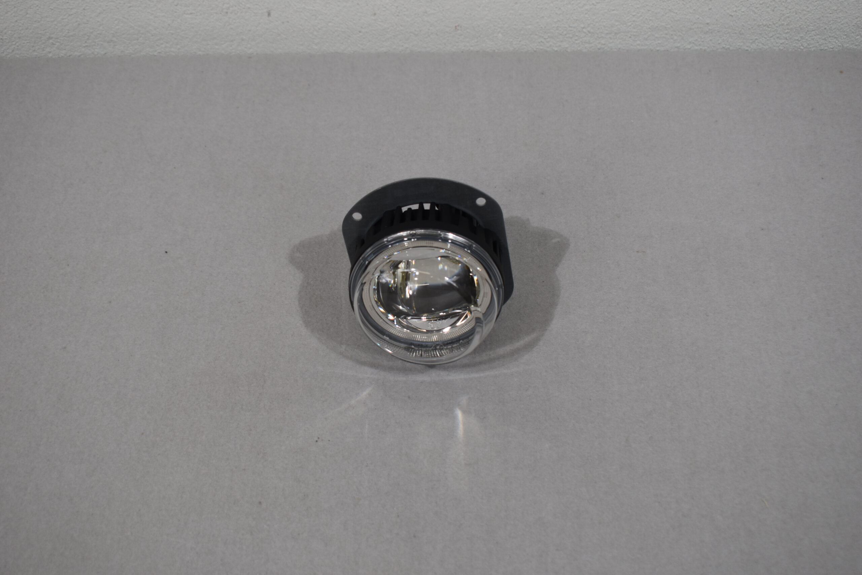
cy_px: 288
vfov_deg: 28.9
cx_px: 431
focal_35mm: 46
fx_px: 1113
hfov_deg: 42.3
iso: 360
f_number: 5.6
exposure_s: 1/125
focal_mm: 31
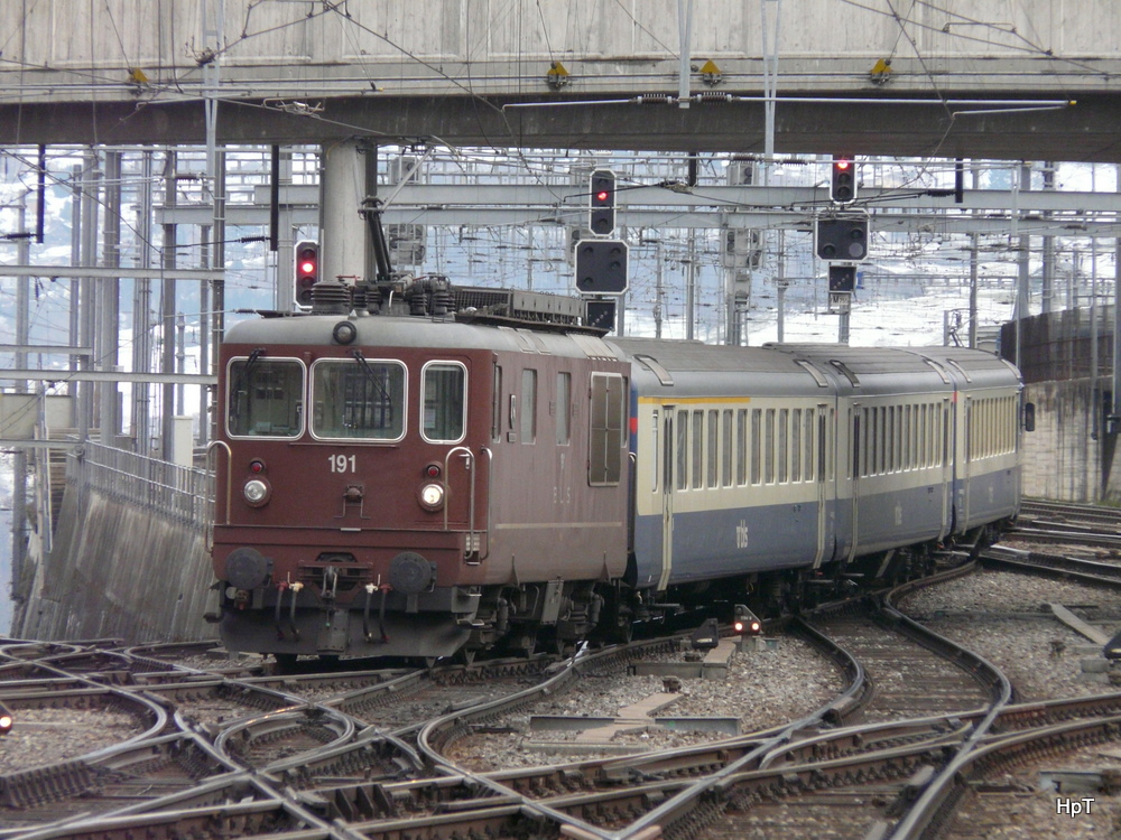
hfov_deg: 5.4
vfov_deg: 4.0
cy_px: 420
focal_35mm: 368
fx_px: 11917
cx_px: 560
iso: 320
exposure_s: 1/400
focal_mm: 60.4
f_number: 4
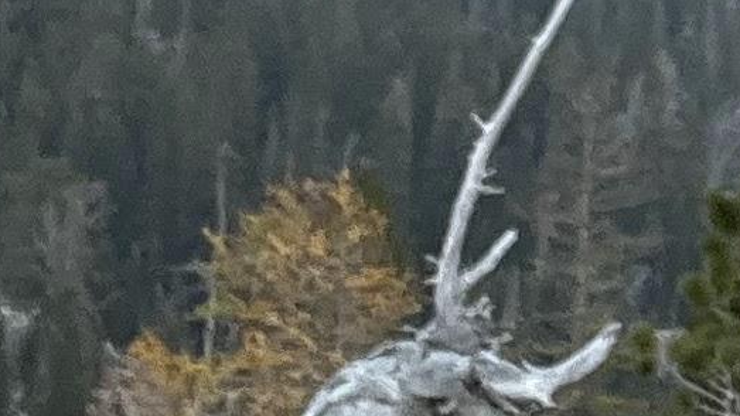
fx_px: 3786
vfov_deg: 5.9
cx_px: 1704
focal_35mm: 193
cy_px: -726
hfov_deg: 9.9
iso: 50
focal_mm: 2.71
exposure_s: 1/85
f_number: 2.2
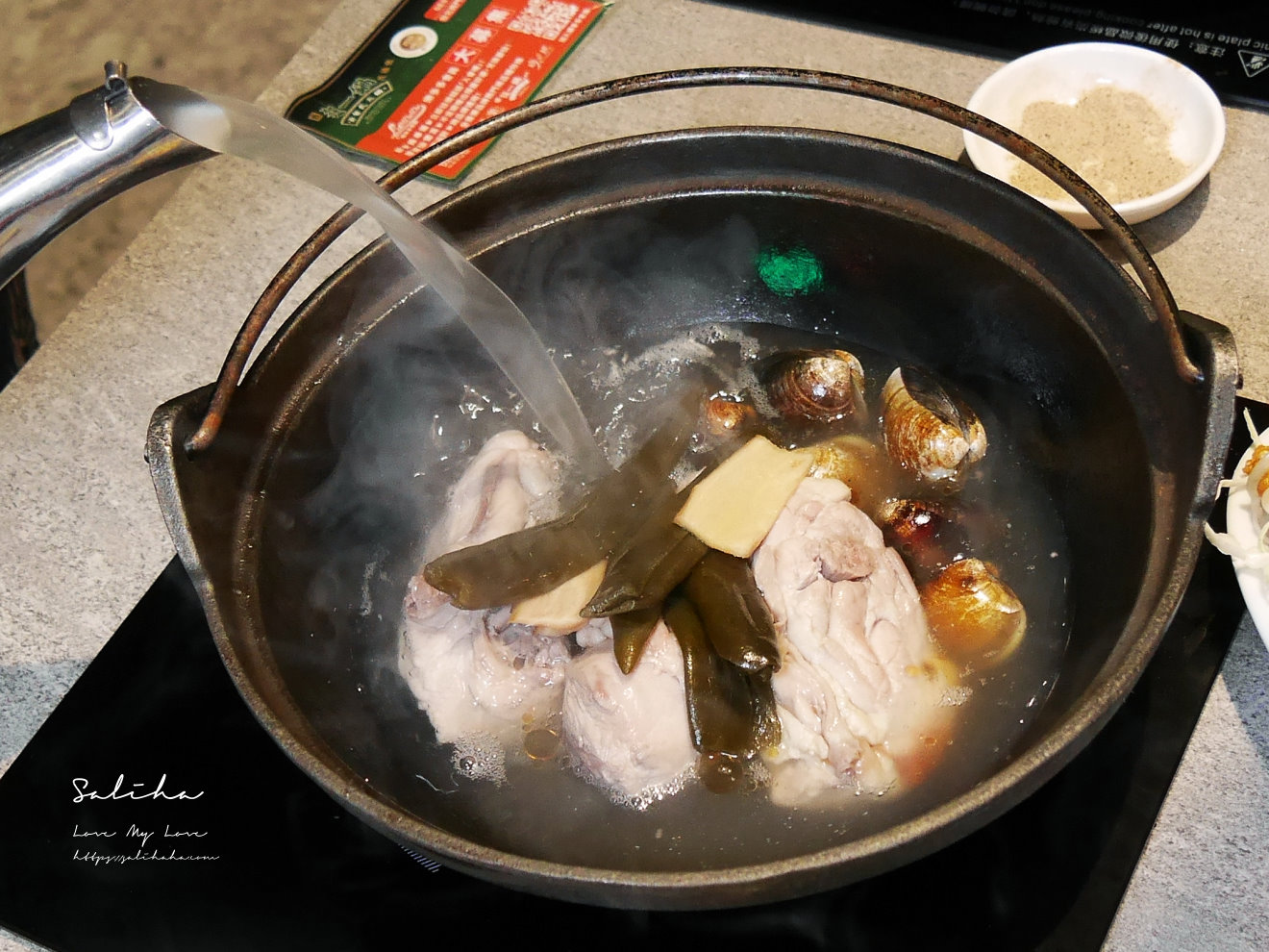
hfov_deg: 34.3
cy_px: 476
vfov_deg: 26.1
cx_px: 634
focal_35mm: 56
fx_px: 2053
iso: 1600
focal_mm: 14
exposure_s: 1/125
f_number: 3.5
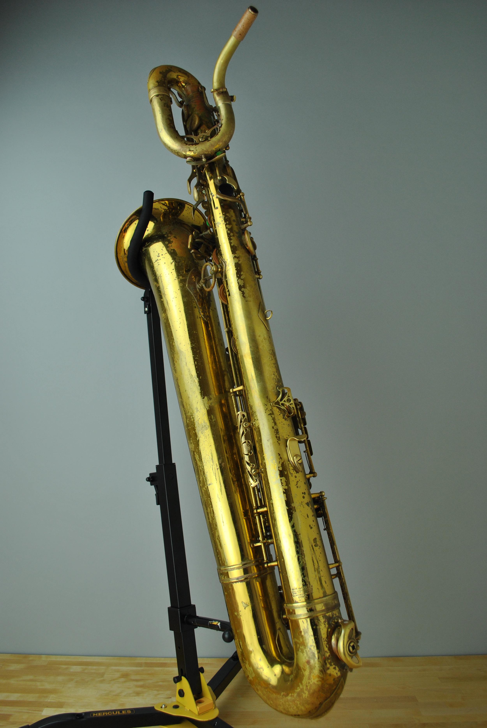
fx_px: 546
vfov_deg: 67.3
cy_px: 364
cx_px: 244
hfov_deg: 48.0
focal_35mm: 27
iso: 200
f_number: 5.6
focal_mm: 18
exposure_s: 1/125
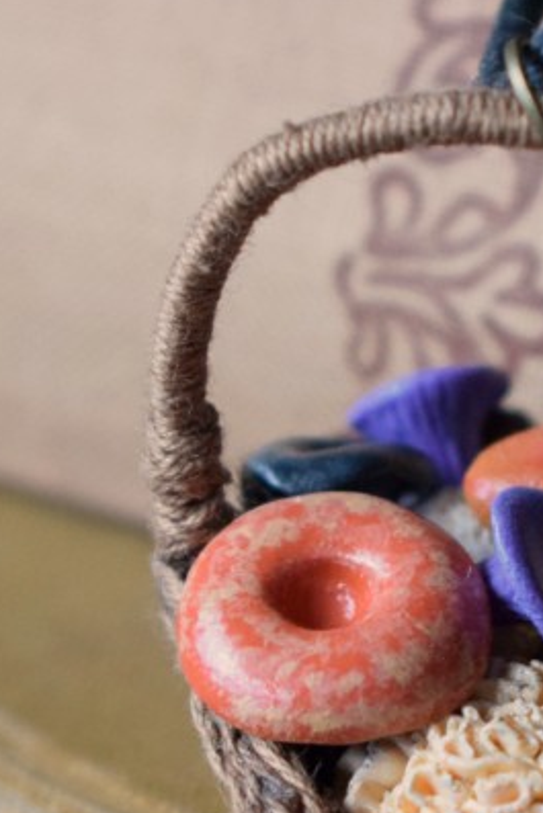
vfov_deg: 8.6
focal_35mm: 239
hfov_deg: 5.7
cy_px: 577
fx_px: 5412
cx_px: 510
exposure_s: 1/60
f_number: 5.6
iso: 2800
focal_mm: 55
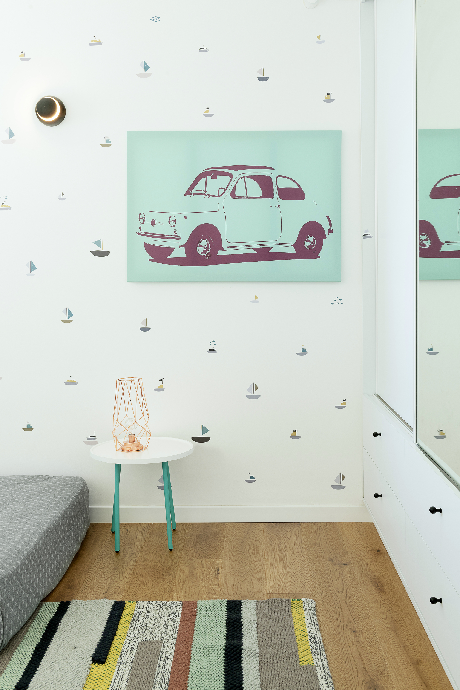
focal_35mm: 35
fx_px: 671
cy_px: 345
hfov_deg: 37.9
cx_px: 230
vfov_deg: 54.4
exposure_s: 3
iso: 100
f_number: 11
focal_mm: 35
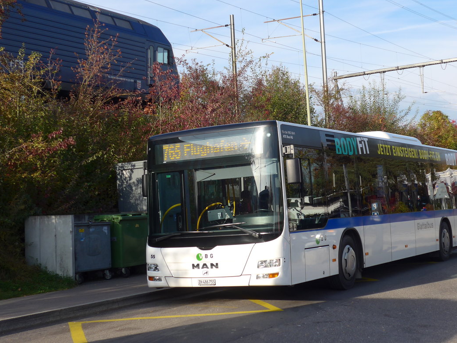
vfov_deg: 24.4
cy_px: 155
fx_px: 792
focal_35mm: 60
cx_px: 260
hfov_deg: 32.1
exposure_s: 1/640
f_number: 3.3
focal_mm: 10.7
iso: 80
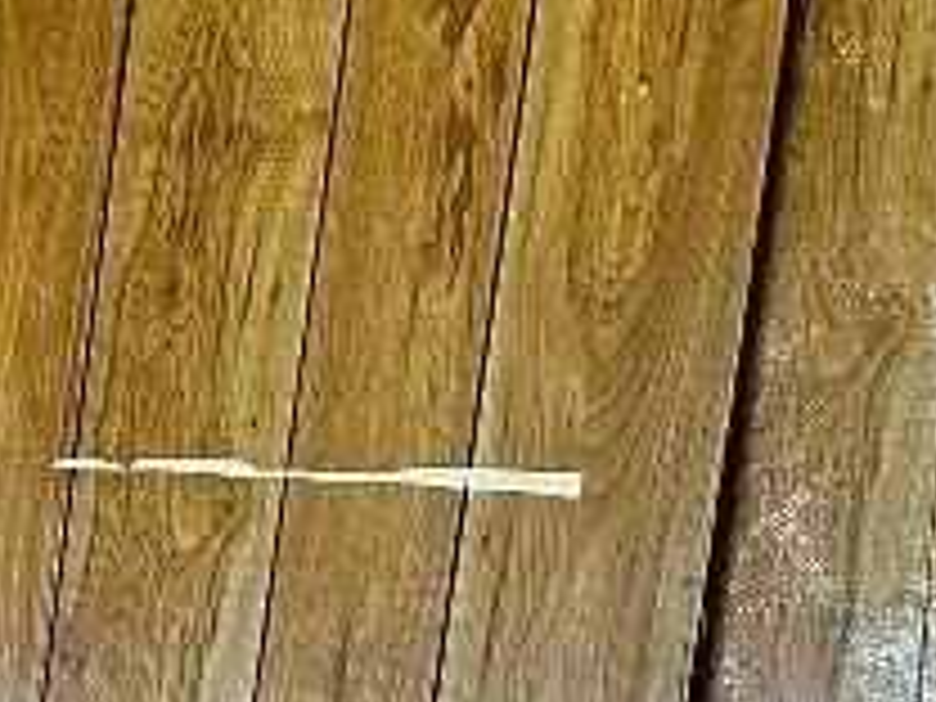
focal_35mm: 118
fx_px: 3191
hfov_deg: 15.4
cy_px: 788
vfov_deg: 12.3
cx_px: -464
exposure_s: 1/71
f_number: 1.78
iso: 250
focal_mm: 6.86
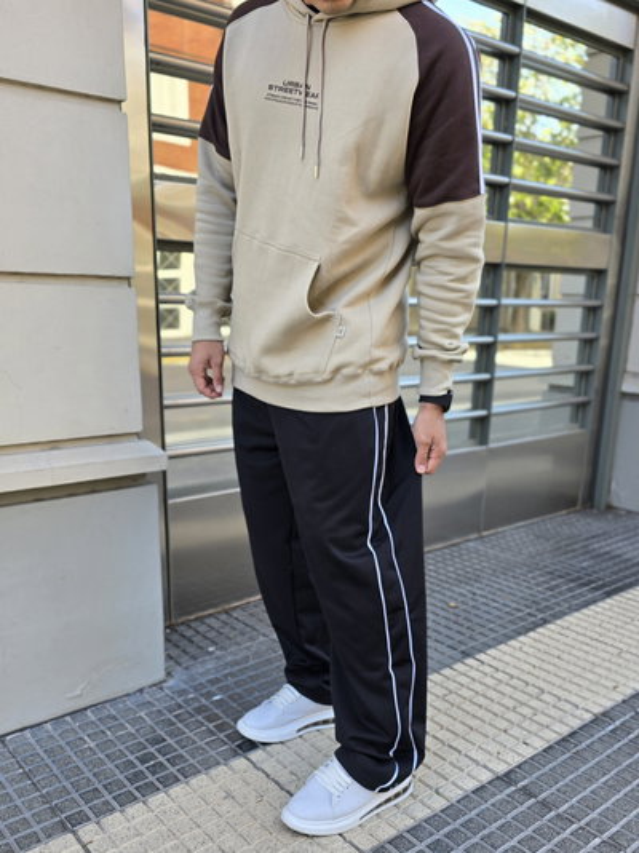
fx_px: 567
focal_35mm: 23
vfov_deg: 73.9
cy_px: 426
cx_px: 320
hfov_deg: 58.8
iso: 20
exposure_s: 1/101
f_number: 1.7
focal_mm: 6.3
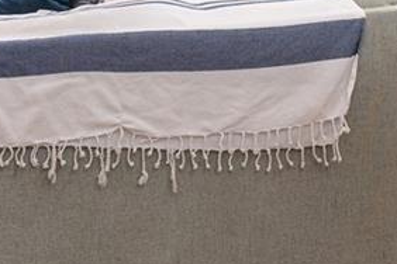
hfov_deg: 16.3
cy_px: -151
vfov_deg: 10.8
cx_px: 452
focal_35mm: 122
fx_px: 1343
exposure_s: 1/125
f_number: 8
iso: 400
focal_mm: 16.8
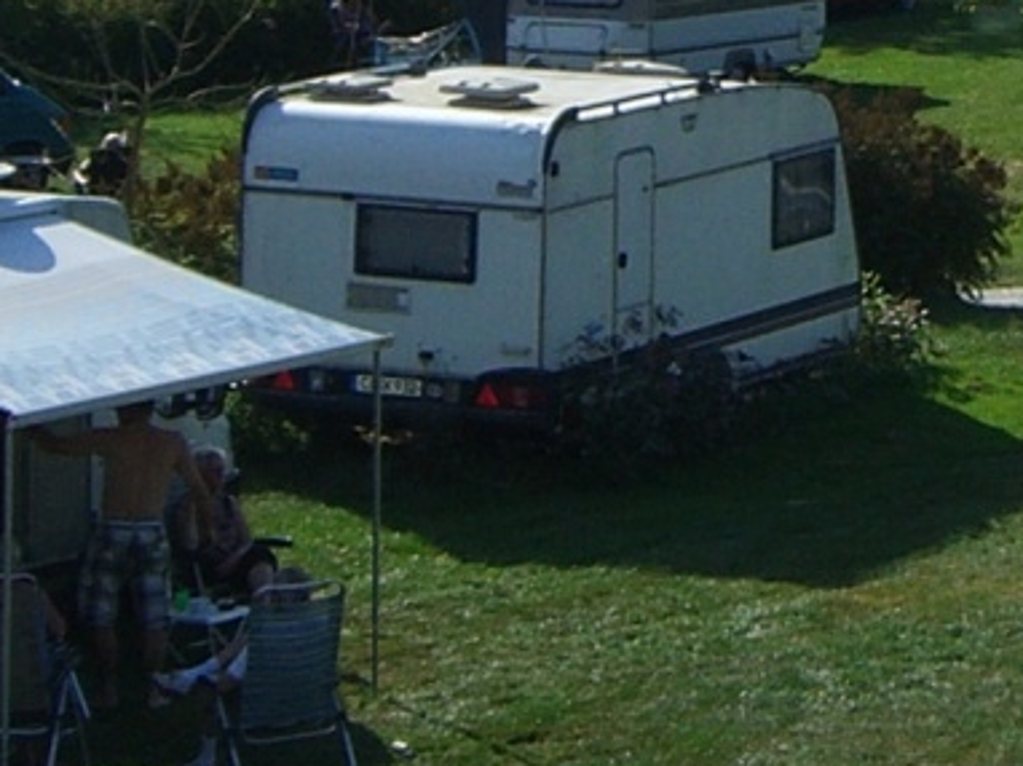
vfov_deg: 7.4
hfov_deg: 9.9
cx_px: 1149
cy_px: -268
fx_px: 5818
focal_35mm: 197
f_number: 4.8
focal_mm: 7.6
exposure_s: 1/500
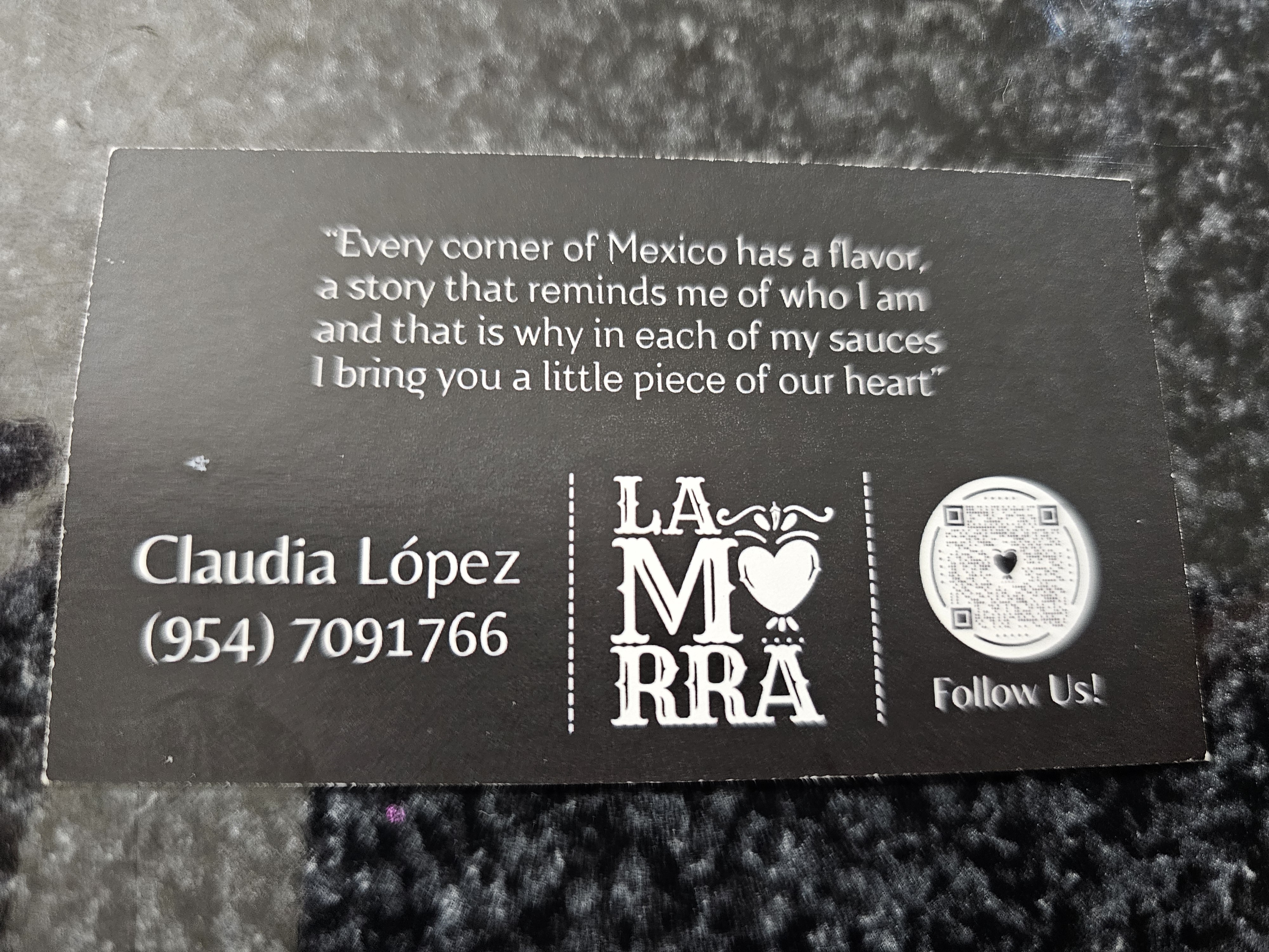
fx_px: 843
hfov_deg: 73.9
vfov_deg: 58.9
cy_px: 476
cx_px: 634
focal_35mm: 23
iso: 500
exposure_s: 1/24
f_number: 1.7
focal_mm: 6.3
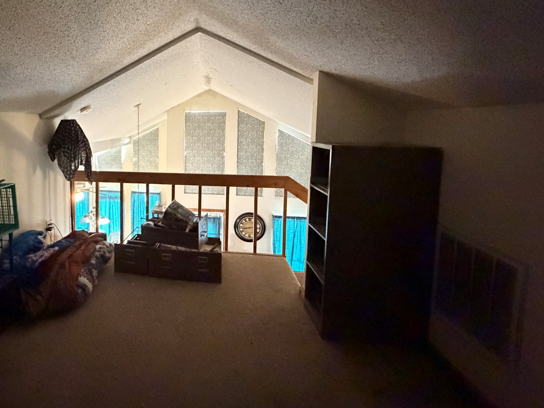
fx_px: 314
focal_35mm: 20
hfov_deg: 78.2
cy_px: 150
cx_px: 167
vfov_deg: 64.9
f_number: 2.2
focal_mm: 2.22
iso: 3200
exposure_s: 1/24
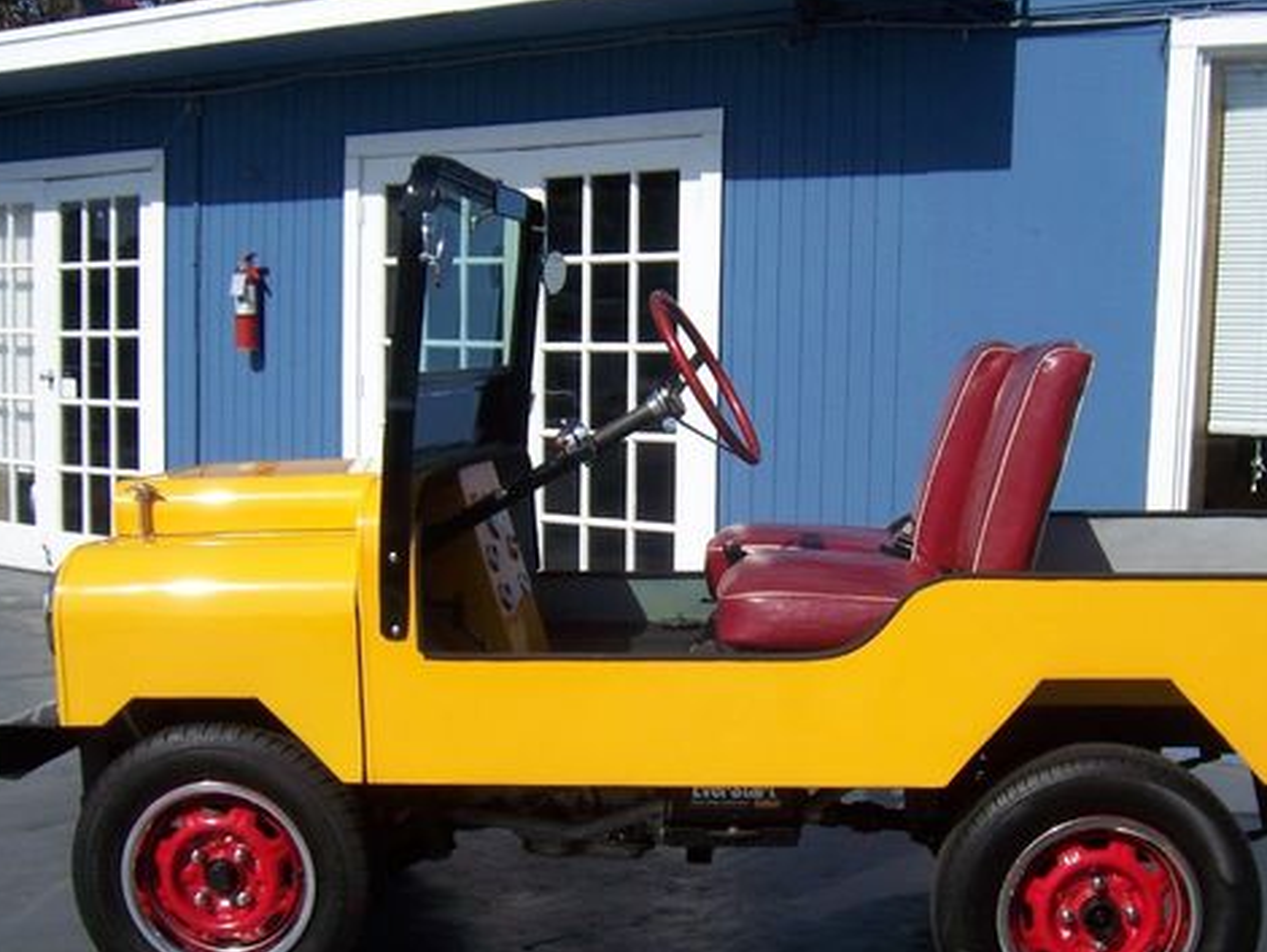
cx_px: 733
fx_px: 1794
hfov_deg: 38.8
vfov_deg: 29.6
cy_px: 569
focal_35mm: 49
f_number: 4.5
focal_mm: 6.2
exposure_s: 1/800
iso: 80
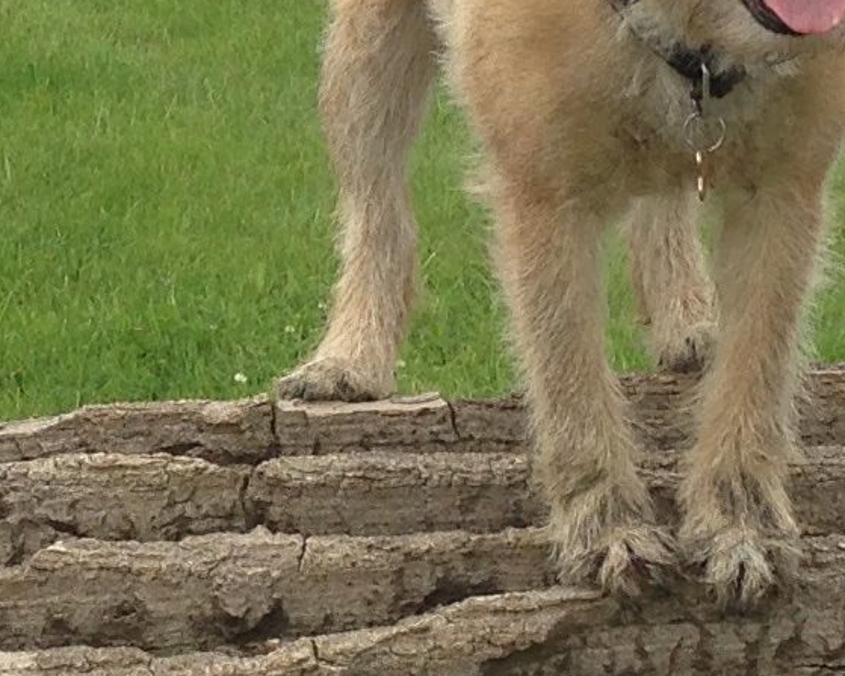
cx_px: -33
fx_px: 4701
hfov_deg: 10.2
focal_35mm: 188
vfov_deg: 8.2
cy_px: 404
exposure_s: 1/463
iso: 50
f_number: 2.4
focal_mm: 4.12
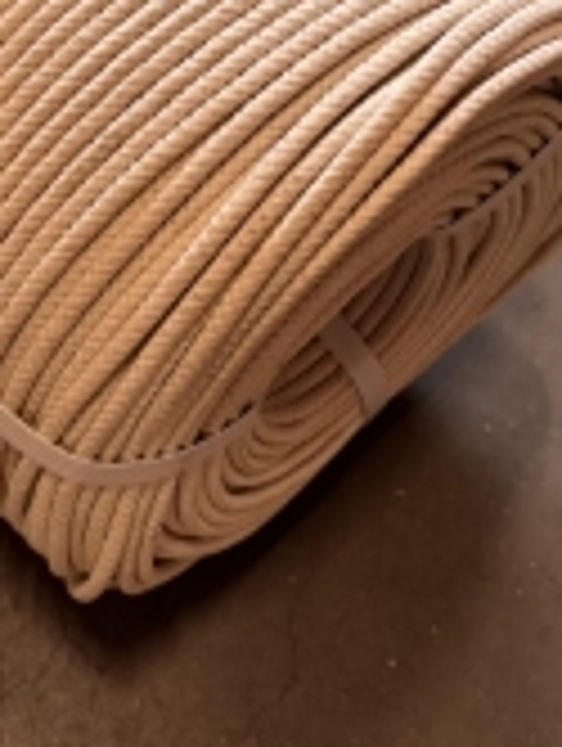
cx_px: 137
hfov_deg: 23.5
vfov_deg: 30.8
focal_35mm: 62
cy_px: 225
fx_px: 1339
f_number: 1.78
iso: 250
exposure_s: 1/50
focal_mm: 6.76
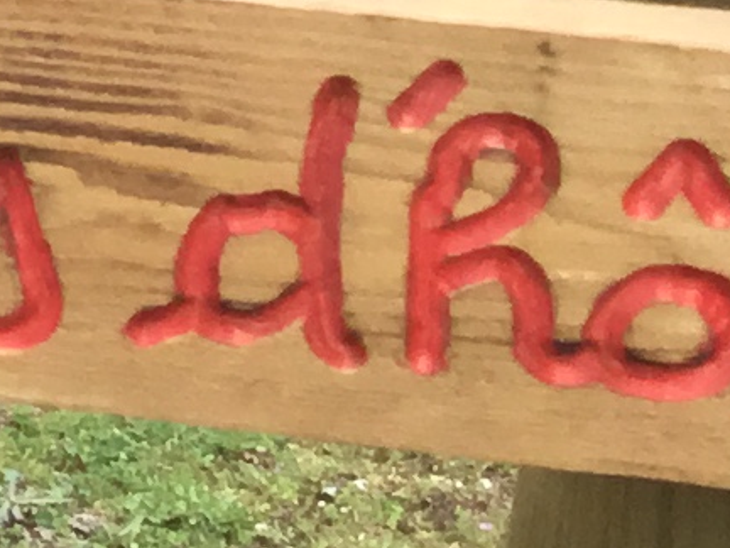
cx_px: -1617
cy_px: -135
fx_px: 4935
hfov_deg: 7.3
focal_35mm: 234
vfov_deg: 6.3
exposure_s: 1/407
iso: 25
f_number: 2.4
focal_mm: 3.3
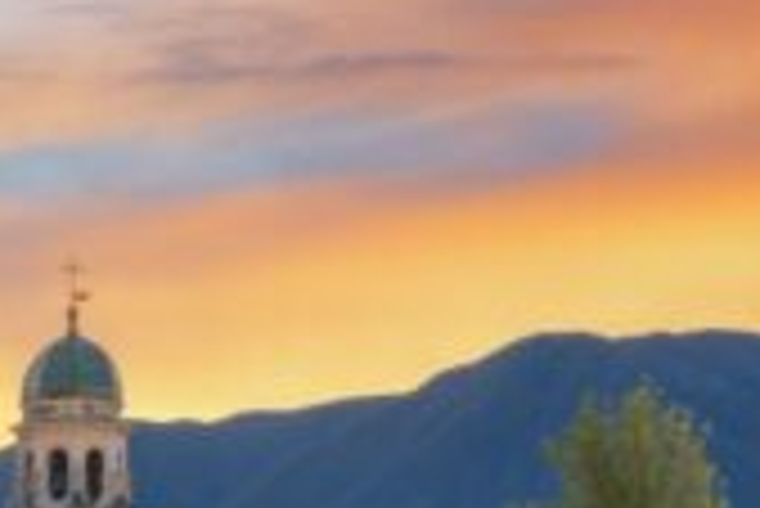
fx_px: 1648
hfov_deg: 22.5
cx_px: -288
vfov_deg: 16.6
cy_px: 659
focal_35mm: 78
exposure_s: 1
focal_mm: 24
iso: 100
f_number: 8
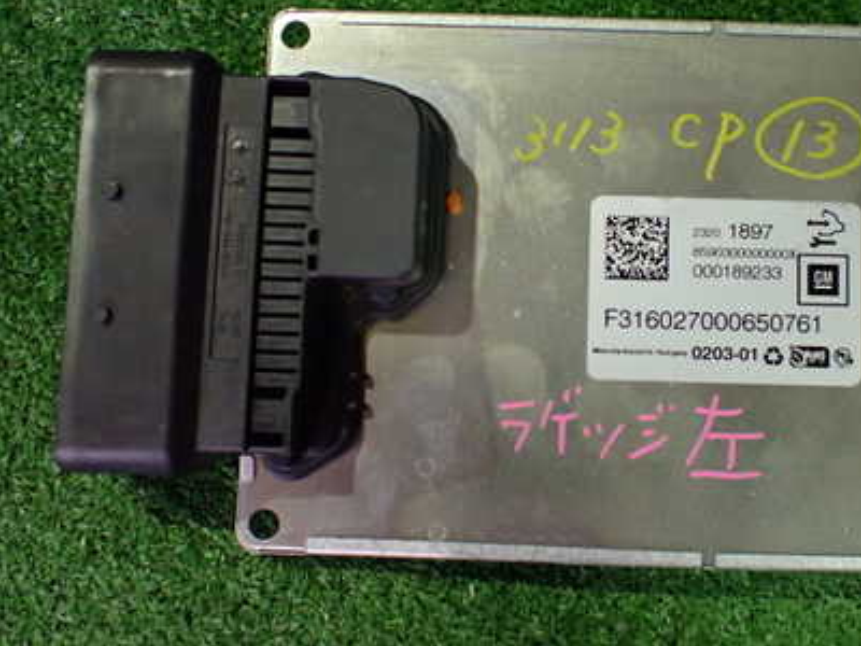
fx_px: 1119
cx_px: 575
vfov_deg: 32.2
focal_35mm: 45
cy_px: 289
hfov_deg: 41.5
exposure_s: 1/60
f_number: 2.3
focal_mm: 5.4
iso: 800
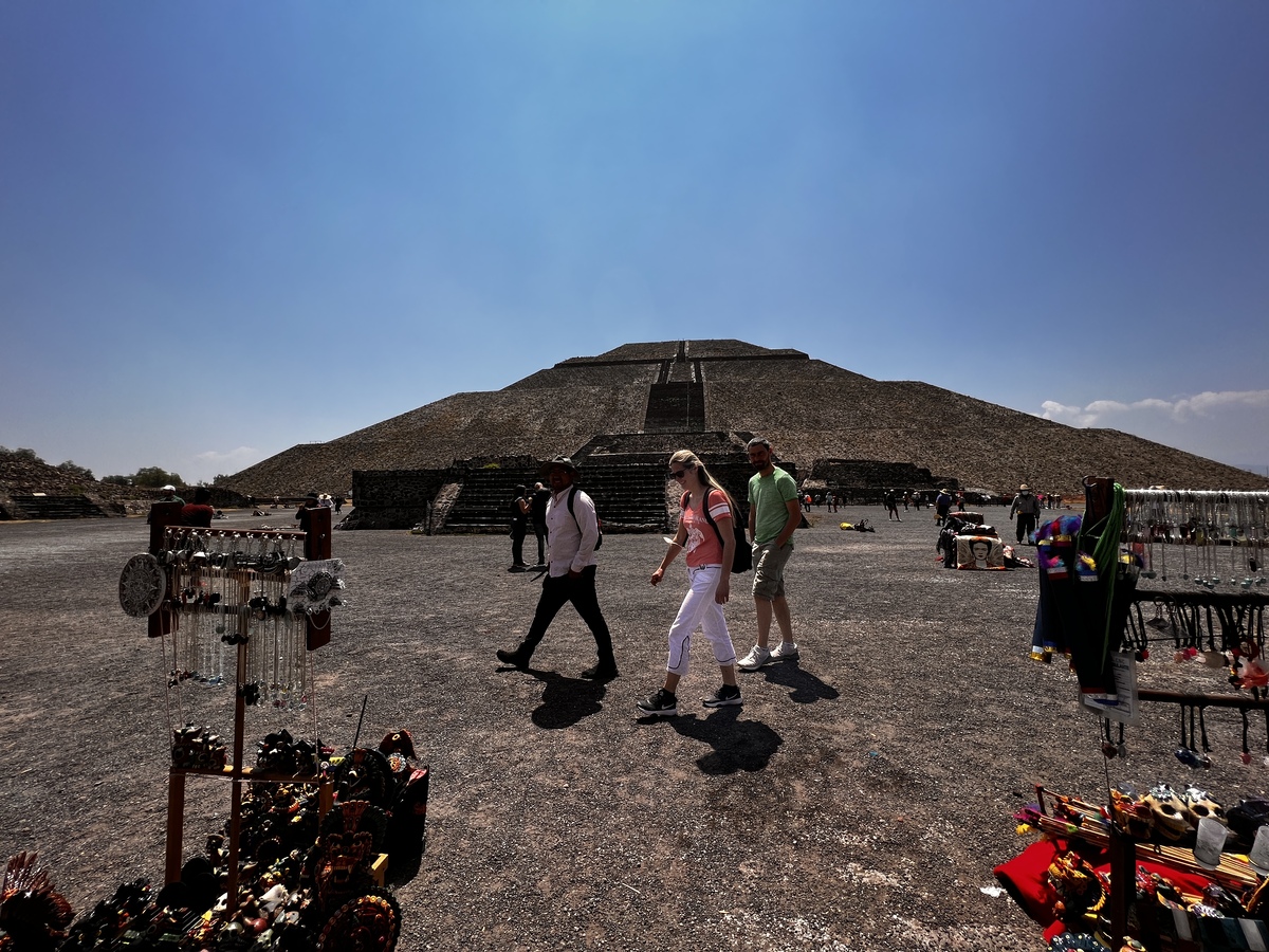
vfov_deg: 89.9
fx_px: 477
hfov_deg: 106.2
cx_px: 634
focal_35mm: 13
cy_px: 476
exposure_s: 1/1876
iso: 32
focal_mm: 1.57
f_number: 1.8
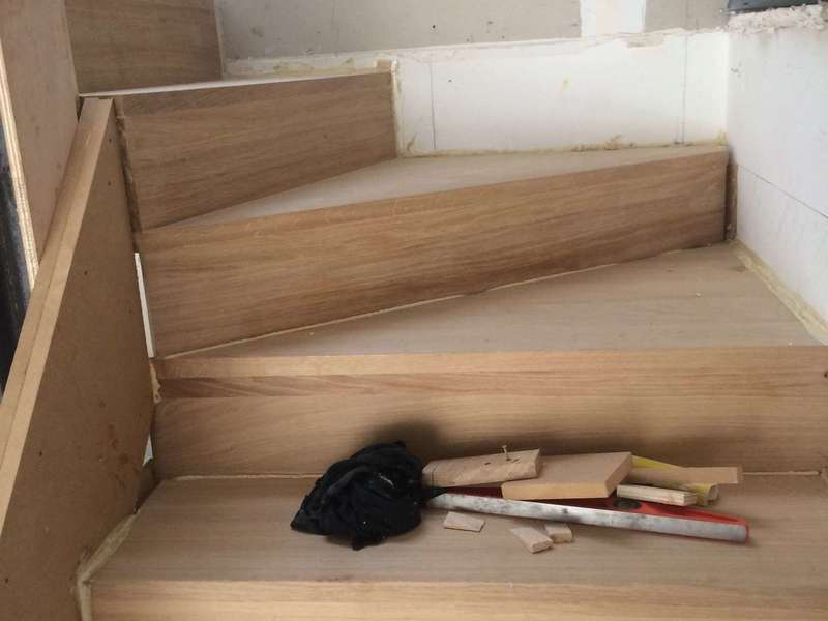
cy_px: 310
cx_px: 414
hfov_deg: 61.7
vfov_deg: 48.2
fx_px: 694
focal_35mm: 29
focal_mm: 4.15
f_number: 2.2
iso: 100
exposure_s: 1/33
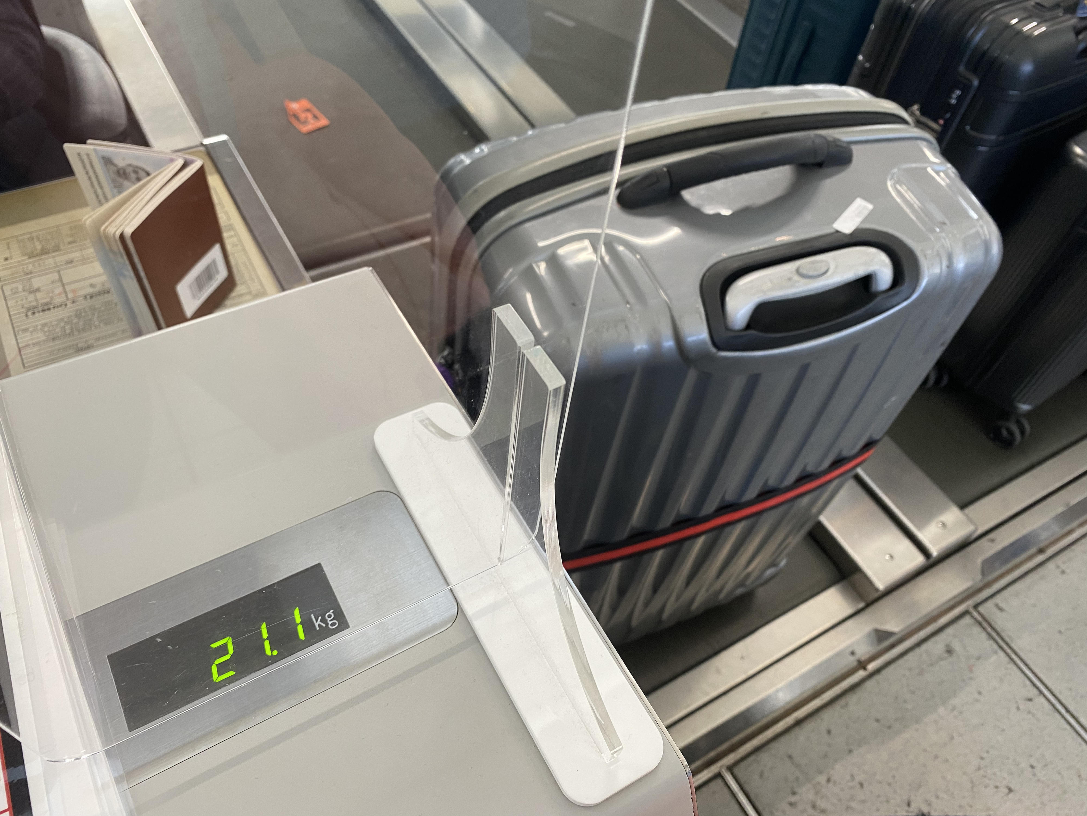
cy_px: 408
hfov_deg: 67.3
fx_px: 816
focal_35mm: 26
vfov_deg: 53.1
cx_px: 544
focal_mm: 4.25
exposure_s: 1/60
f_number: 1.8
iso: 80
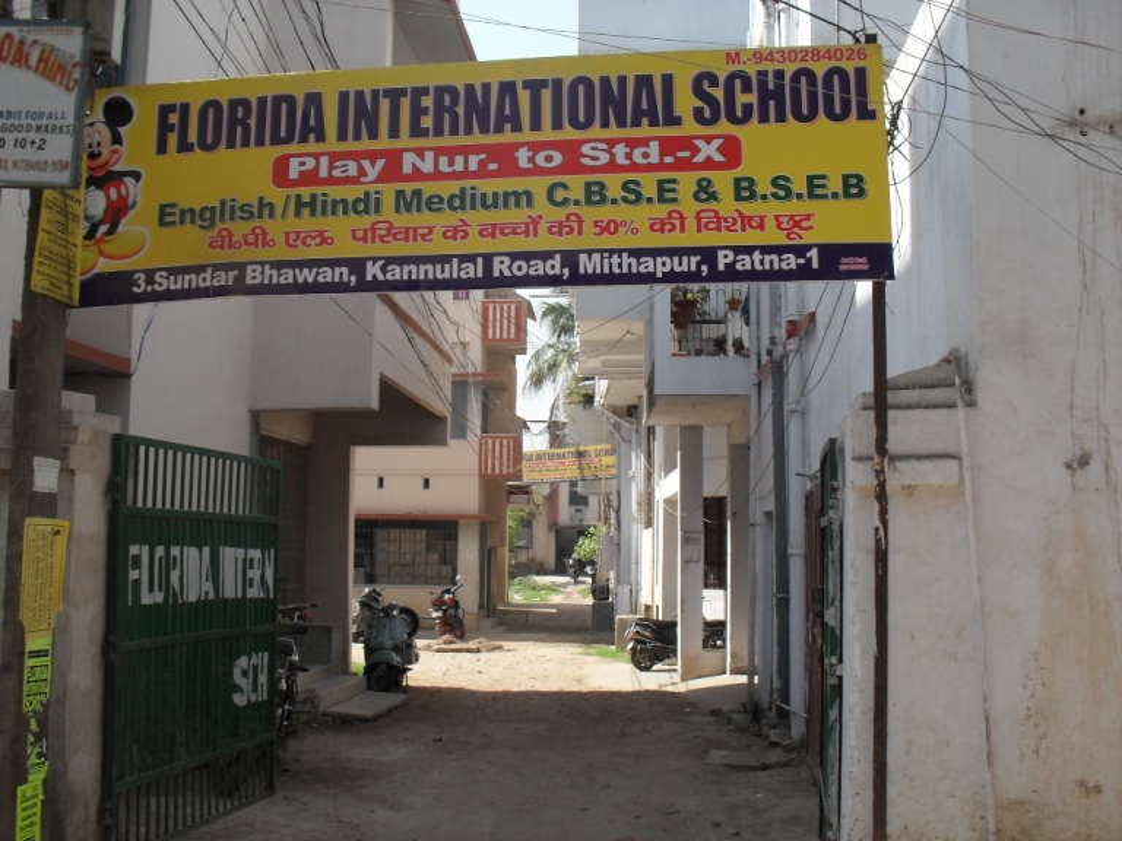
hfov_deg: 49.0
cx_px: 561
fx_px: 1232
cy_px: 420
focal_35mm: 38
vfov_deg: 37.7
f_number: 8.3
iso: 80
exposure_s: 1/90
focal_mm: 6.3
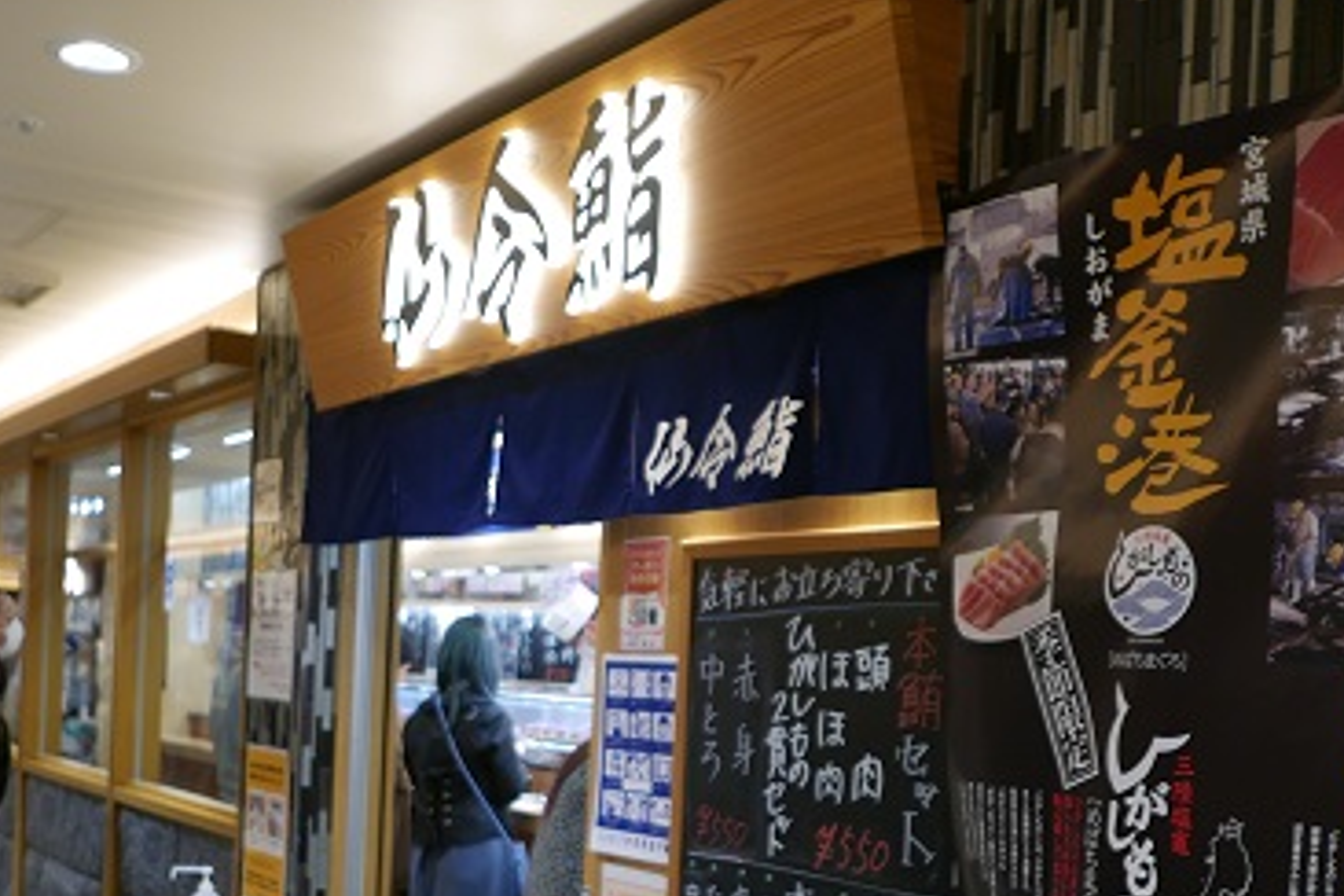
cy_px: 729
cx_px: 621
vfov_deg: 31.0
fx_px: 1568
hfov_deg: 46.4
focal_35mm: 42
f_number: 1.7
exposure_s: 1/125
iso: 200
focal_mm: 10.9
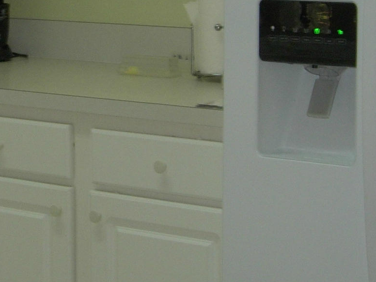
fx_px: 1379
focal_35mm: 127
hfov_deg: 15.5
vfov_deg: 11.6
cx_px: 154
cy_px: 65
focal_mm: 7.8
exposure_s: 1/32
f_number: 2.8
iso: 79
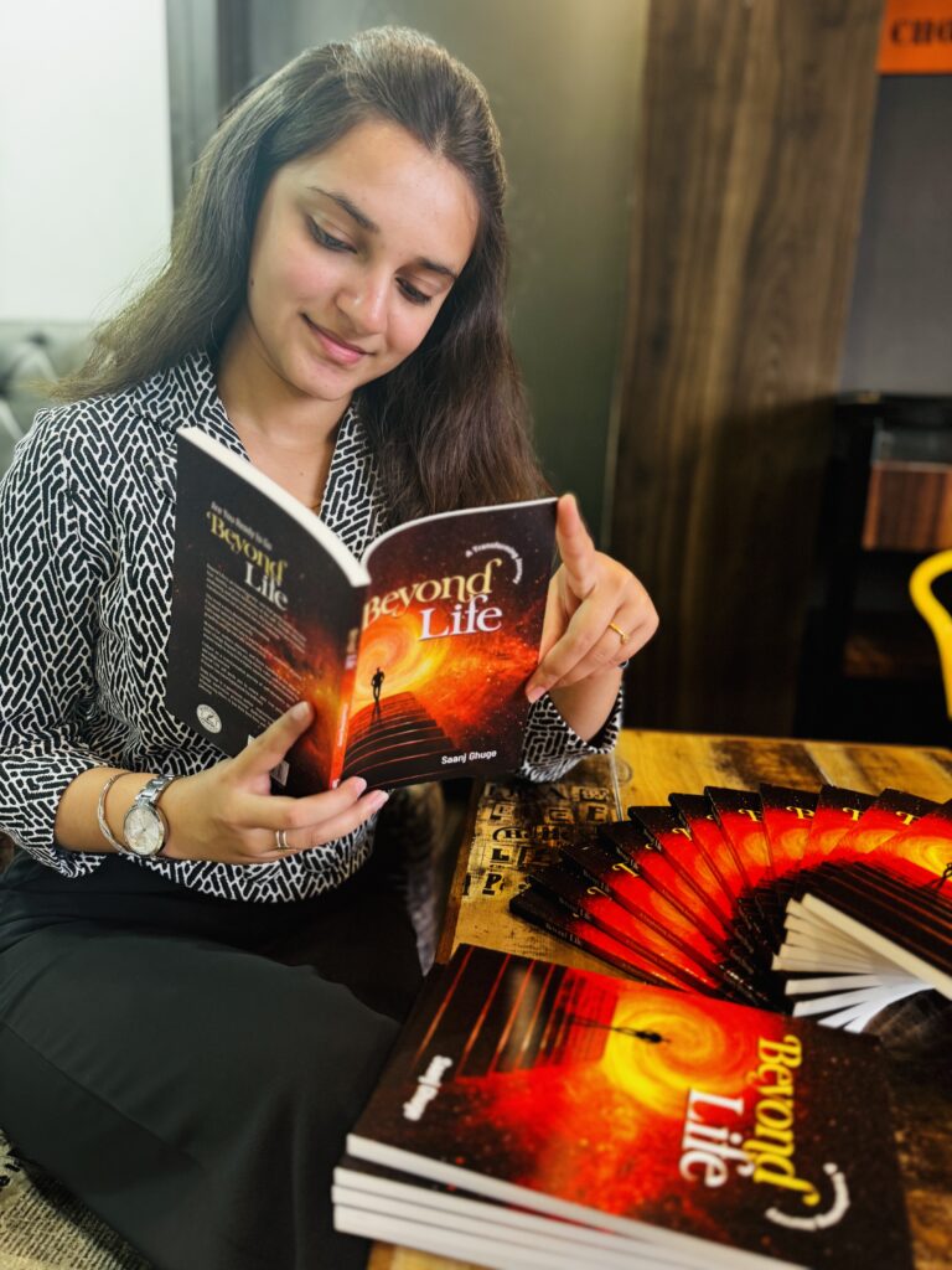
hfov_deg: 56.8
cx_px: 476
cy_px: 635
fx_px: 880
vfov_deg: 71.6
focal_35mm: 24
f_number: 1.78
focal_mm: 6.76
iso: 320
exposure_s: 1/50
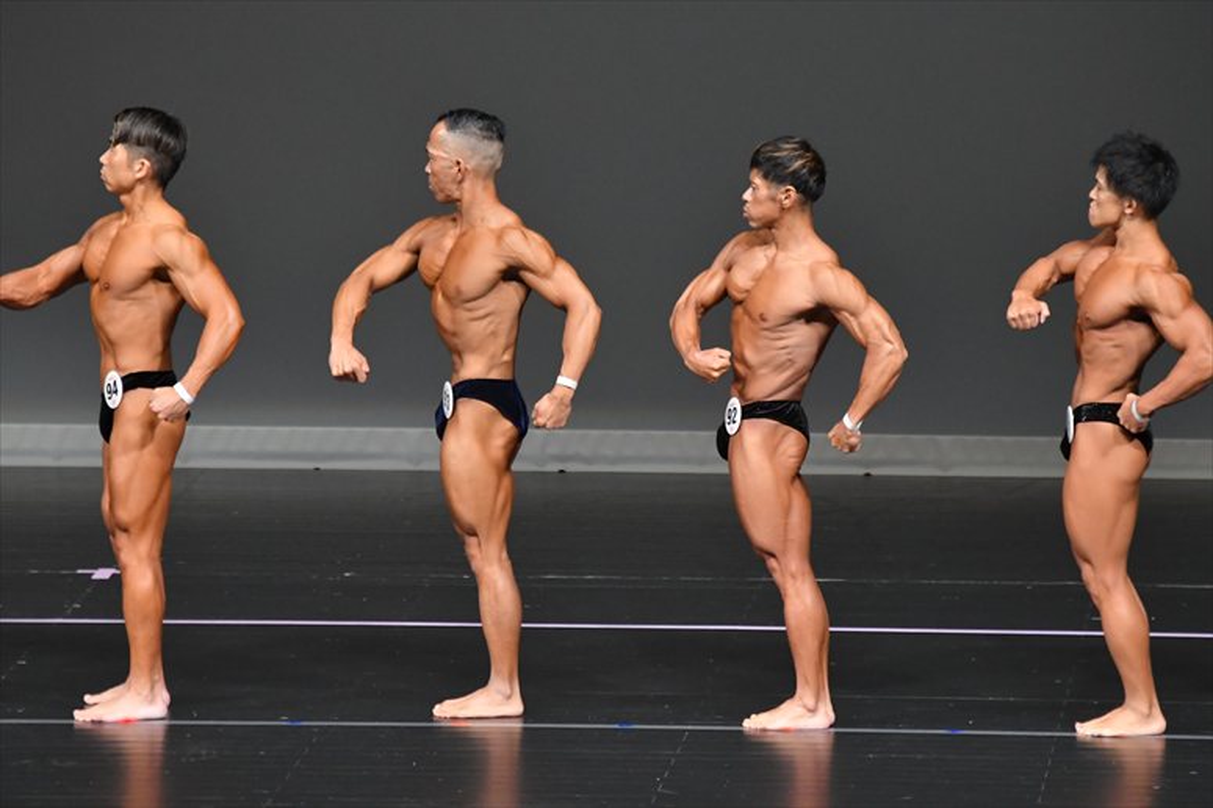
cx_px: 606
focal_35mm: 315
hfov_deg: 6.5
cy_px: 404
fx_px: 10609
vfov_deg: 4.4
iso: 4000
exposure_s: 1/400
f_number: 5.6
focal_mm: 210
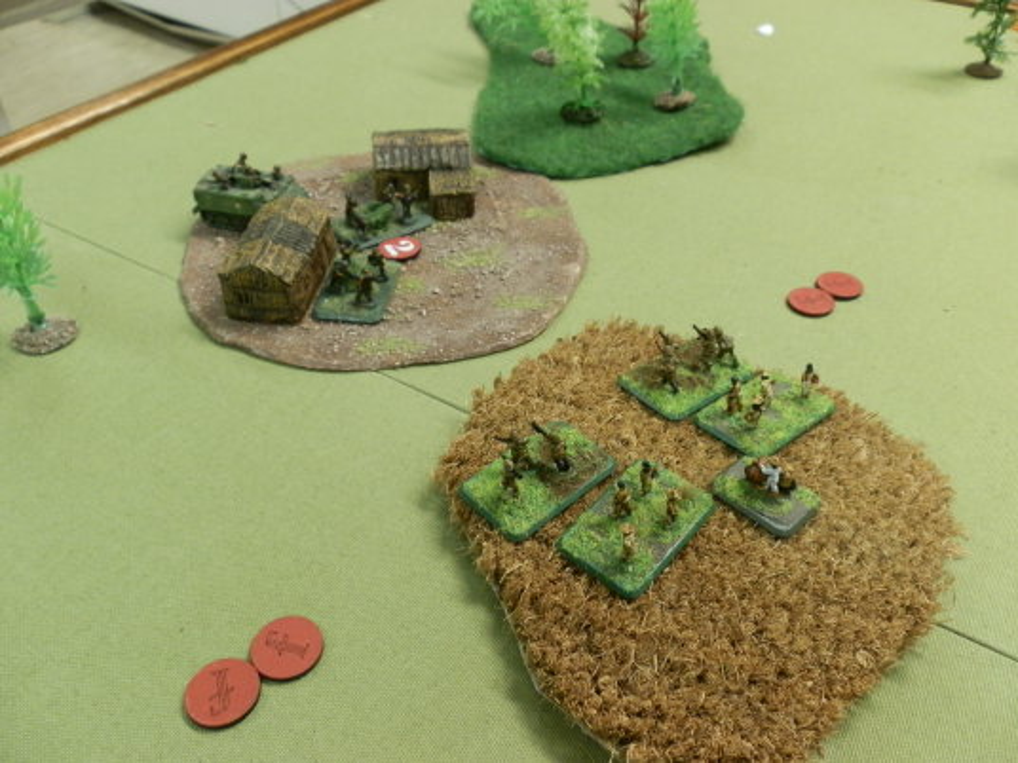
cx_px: 509
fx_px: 823
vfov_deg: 49.7
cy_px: 382
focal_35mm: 28
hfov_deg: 63.4
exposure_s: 1/25
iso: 200
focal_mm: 5
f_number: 3.1
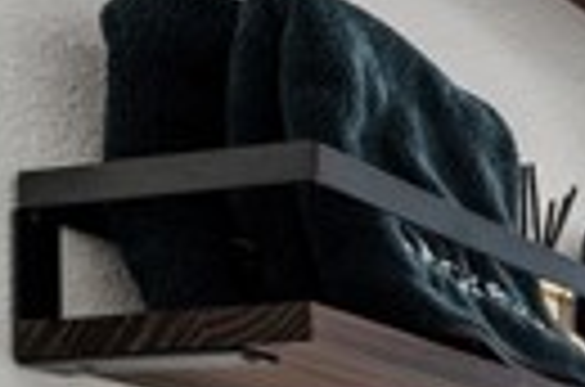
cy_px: 756
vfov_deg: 14.5
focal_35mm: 79
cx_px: 1364
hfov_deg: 15.5
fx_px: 1281
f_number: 9
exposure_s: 1/4
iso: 250
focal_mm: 16
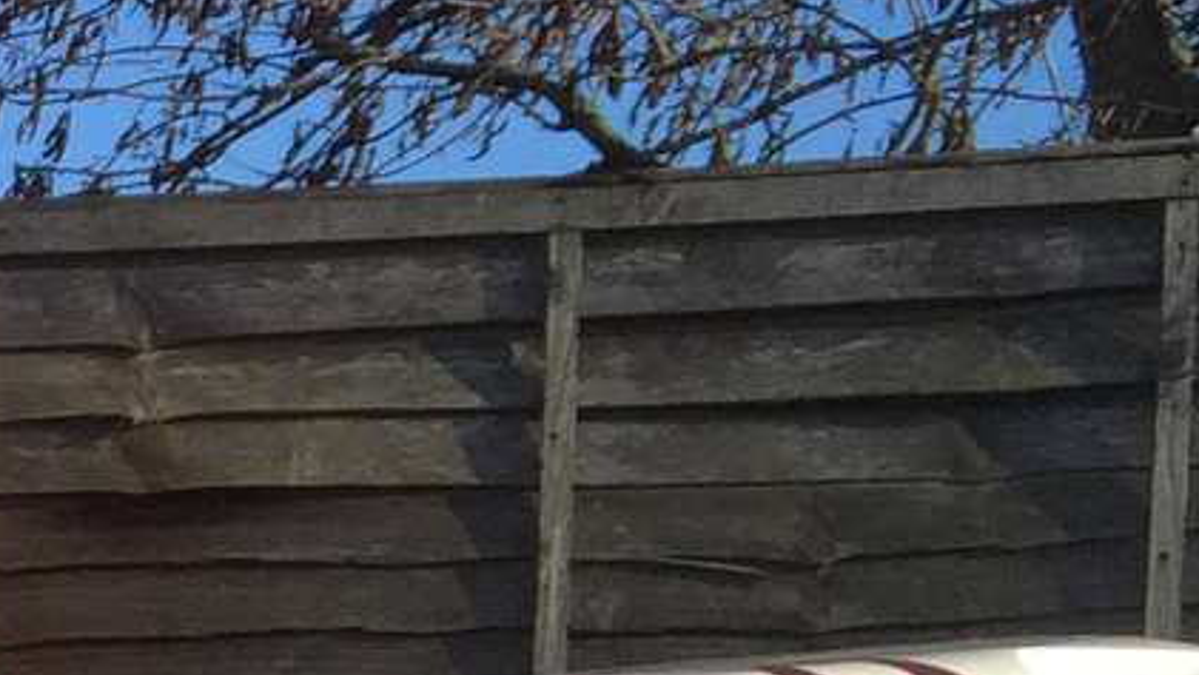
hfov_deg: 12.8
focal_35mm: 150
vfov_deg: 7.2
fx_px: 4770
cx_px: -1051
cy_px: 1991
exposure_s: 1/920
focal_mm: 4.15
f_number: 2.2
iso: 32
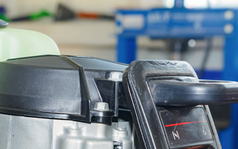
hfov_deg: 16.2
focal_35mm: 128
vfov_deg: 10.1
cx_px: 39
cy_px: 178
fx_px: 830
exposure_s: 1/100
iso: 400
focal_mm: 52
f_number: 7.1
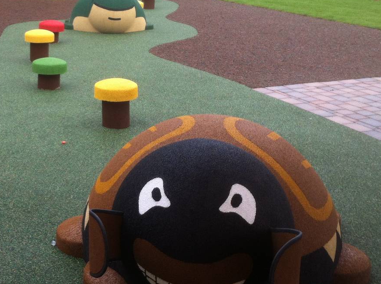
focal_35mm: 64
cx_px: 114
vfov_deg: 22.8
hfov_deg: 30.0
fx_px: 704
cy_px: 88
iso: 80
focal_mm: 3.85
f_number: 2.8
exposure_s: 1/158
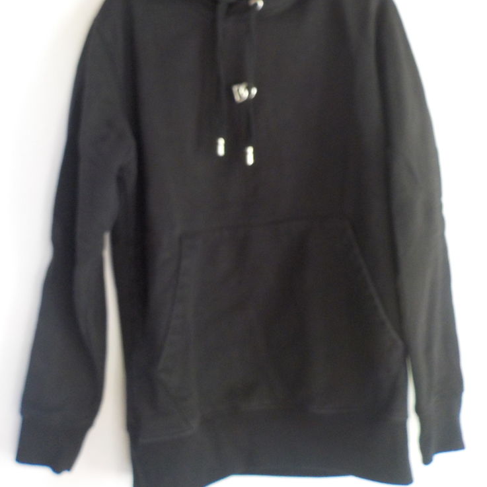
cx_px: 243
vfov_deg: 45.4
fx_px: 573
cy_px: 164
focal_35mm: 36
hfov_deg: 46.0
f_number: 3.3
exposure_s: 1/8
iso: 400
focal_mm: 4.1
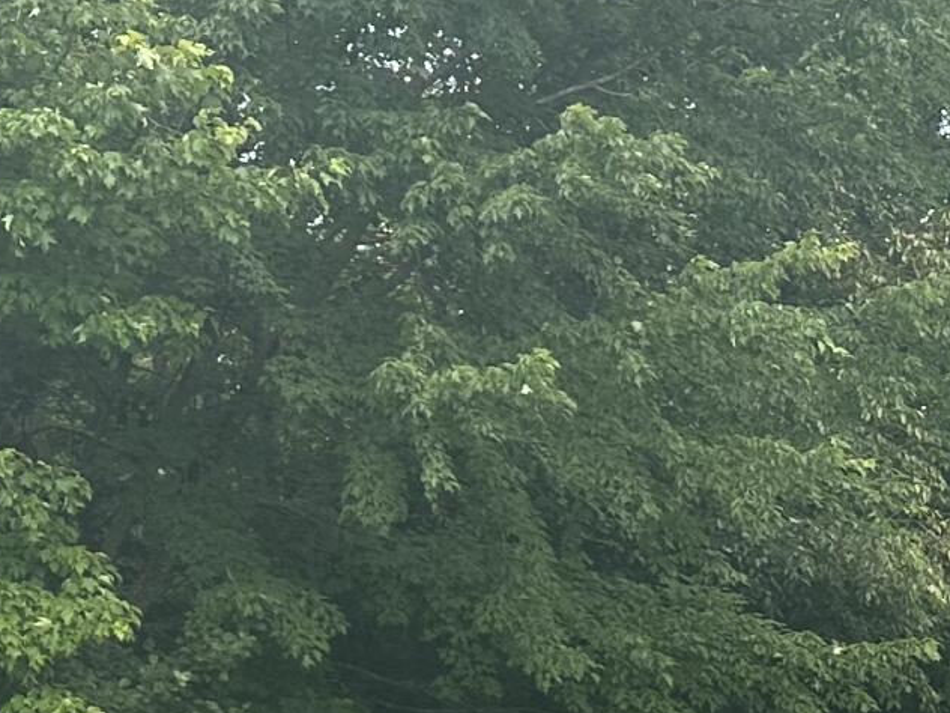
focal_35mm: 114
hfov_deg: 15.7
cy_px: 787
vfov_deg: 12.8
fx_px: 3129
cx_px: 1487
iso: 80
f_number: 1.78
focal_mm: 6.86
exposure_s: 1/903
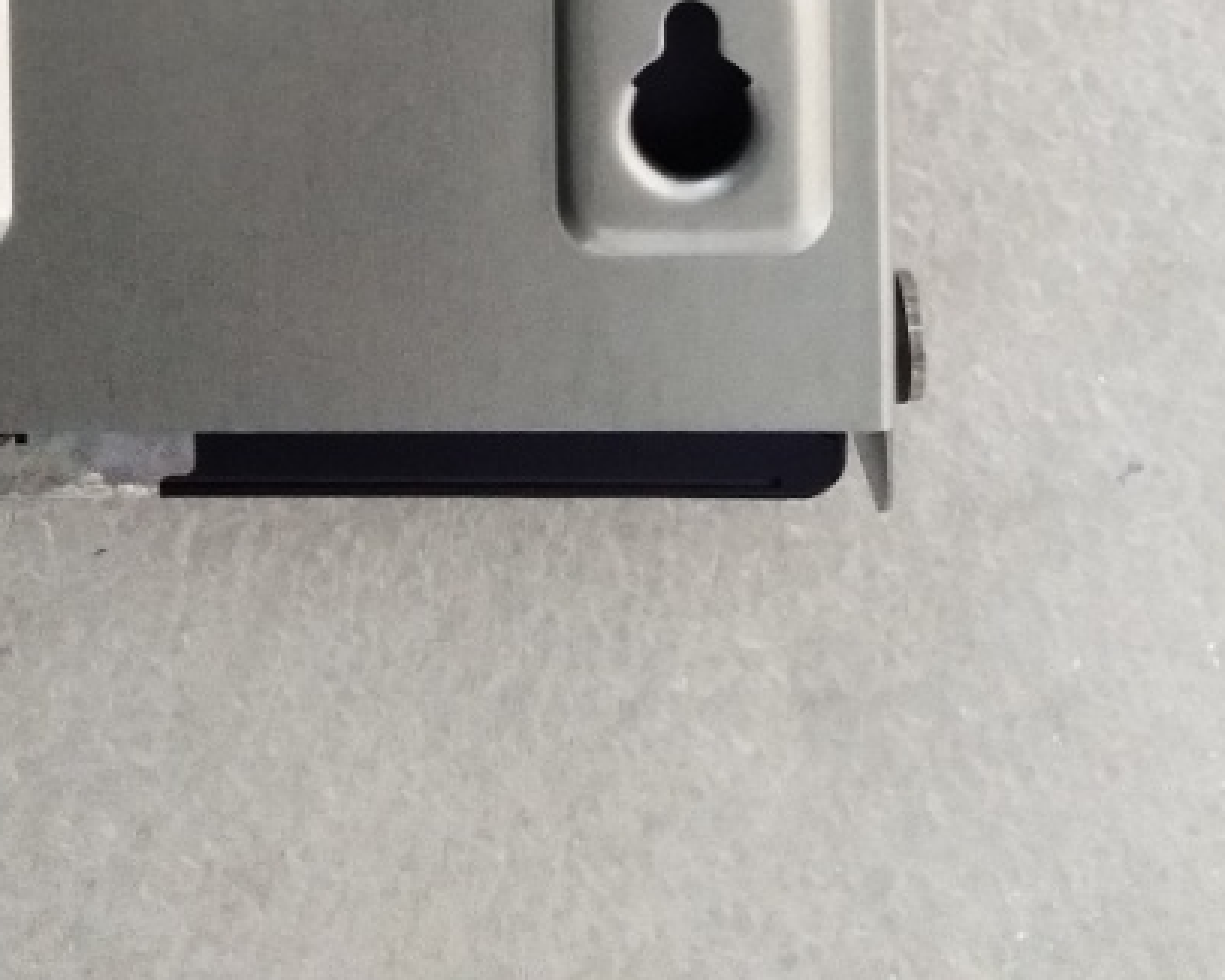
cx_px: 377
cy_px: -561
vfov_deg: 20.0
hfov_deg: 29.3
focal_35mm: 64
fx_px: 2321
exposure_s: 1/14.3
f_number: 2
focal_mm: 3.88
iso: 640
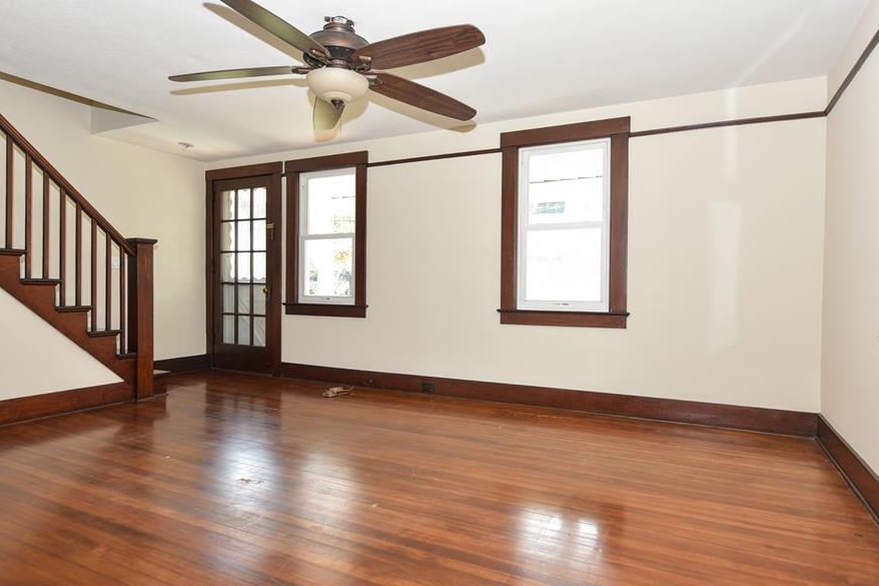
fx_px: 513
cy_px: 295
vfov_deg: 59.5
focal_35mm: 21
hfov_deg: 81.2
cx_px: 452
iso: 200
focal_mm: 18
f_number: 4
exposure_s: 1/45
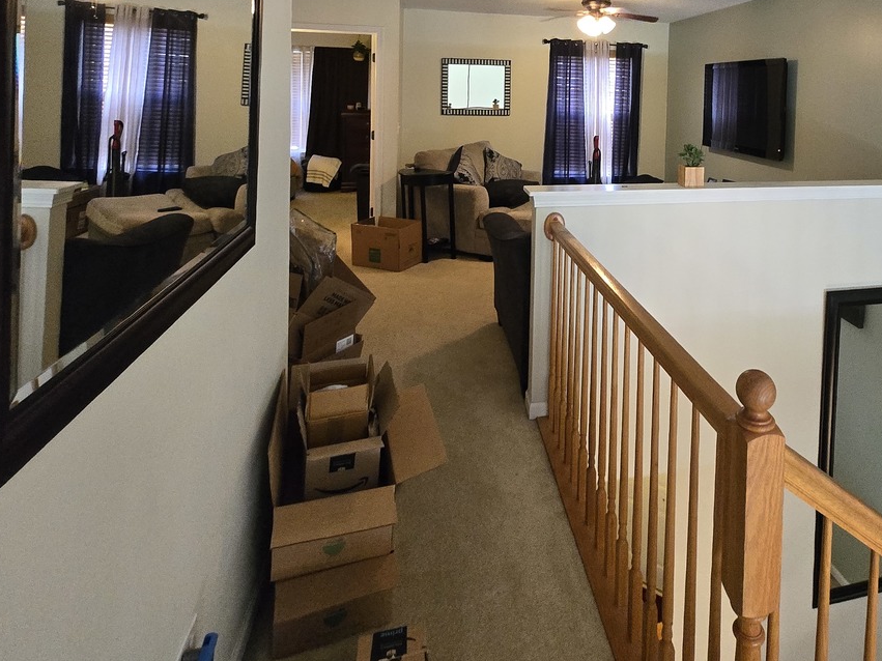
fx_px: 560
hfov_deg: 74.2
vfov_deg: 55.3
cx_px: 582
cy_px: 103
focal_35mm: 22
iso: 640
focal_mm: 1.7
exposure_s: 1/60
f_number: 2.2
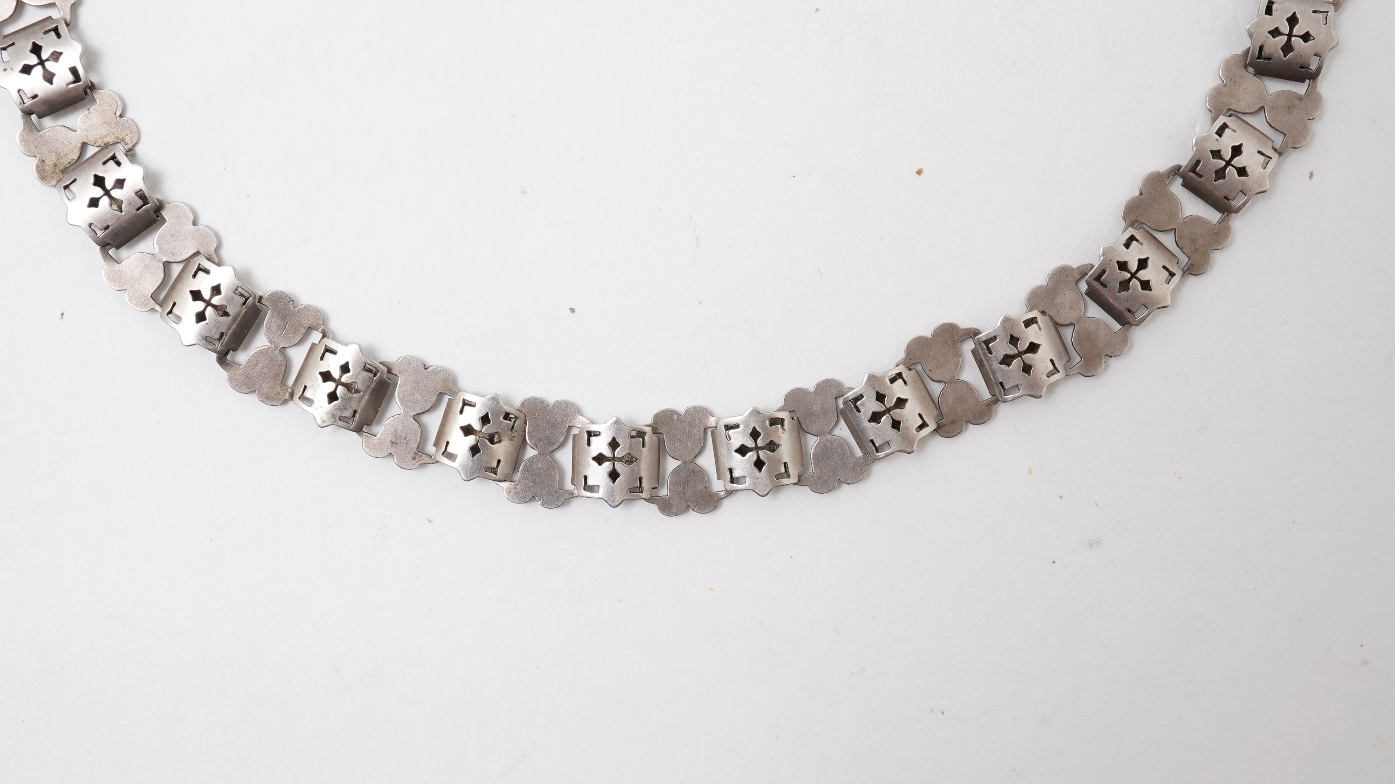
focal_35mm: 48
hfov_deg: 42.9
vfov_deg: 24.9
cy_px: 459
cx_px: 698
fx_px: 1775
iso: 500
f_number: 18
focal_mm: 30
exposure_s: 1/125
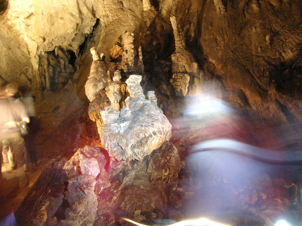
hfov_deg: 50.1
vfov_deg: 38.7
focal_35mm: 37
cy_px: 113
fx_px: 323
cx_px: 151
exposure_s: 4
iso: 160
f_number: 2.8
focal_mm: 6.1
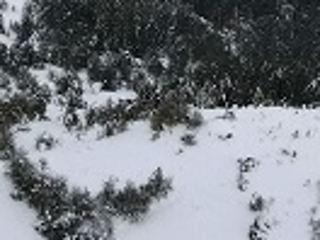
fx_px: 1008
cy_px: -102
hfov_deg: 17.9
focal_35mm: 109
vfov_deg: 13.0
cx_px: 80
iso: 100
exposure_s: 1/500
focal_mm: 4.5
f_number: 2.8
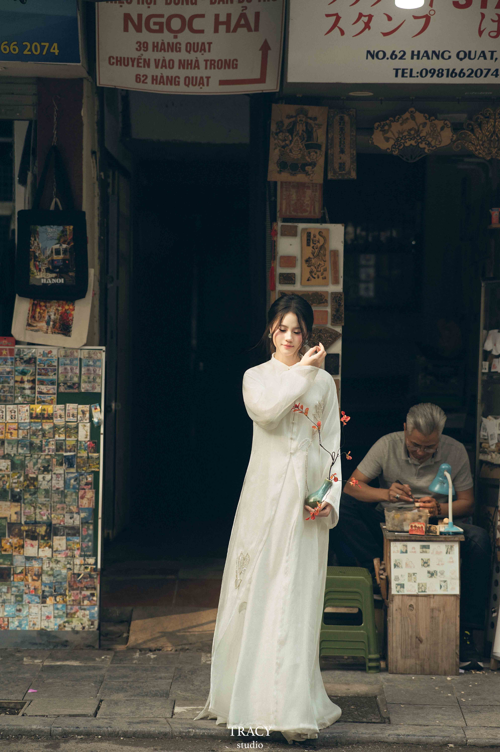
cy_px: 376
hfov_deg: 16.1
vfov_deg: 23.9
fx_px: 1773
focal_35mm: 85
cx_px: 250
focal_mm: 85
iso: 160
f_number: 2.5
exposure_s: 1/640
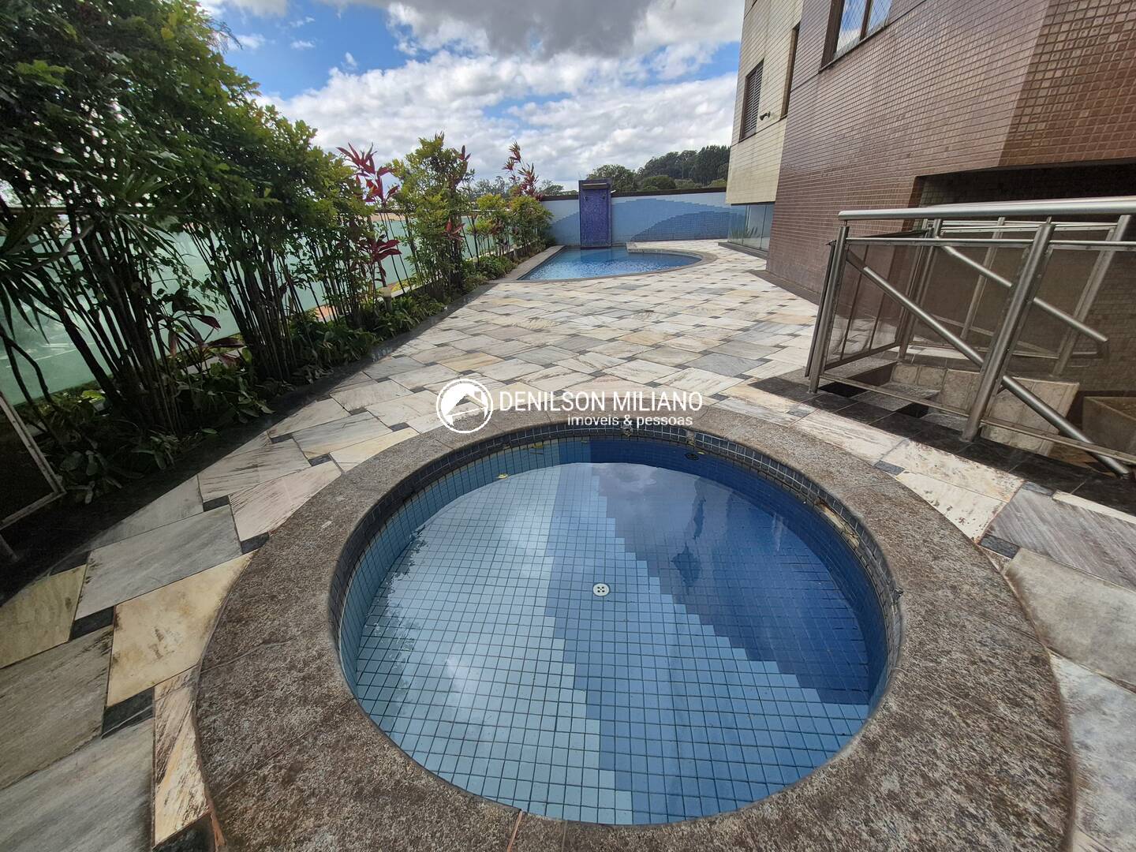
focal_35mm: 13
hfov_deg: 106.2
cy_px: 426
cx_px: 568
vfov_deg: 89.9
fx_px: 427
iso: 50
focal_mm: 1.74
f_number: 2.2
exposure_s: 1/792
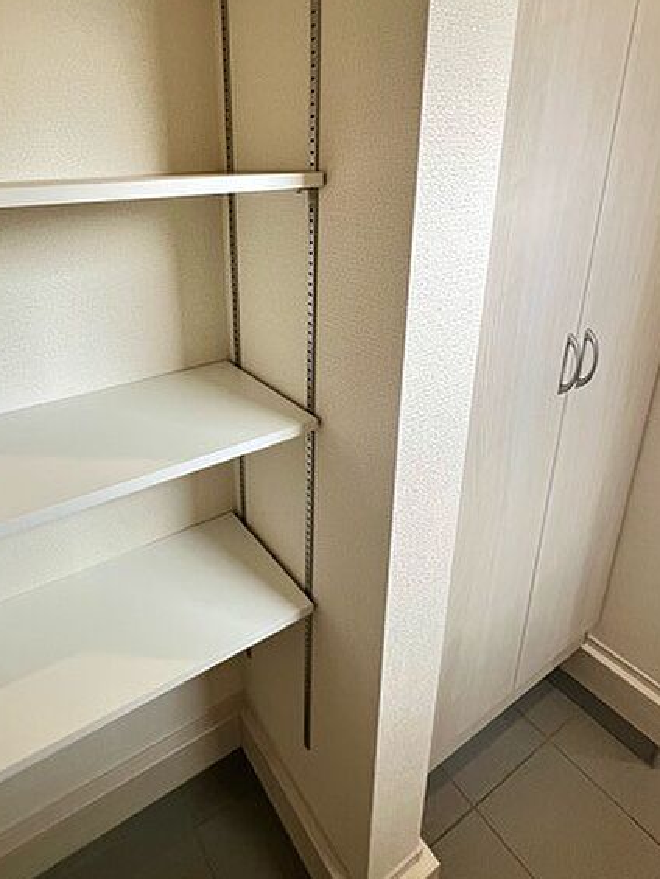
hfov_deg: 67.4
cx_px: 240
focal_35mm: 19
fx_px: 483
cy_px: 328
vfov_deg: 83.0
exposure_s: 1/99
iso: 160
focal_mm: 1.57
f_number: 1.8
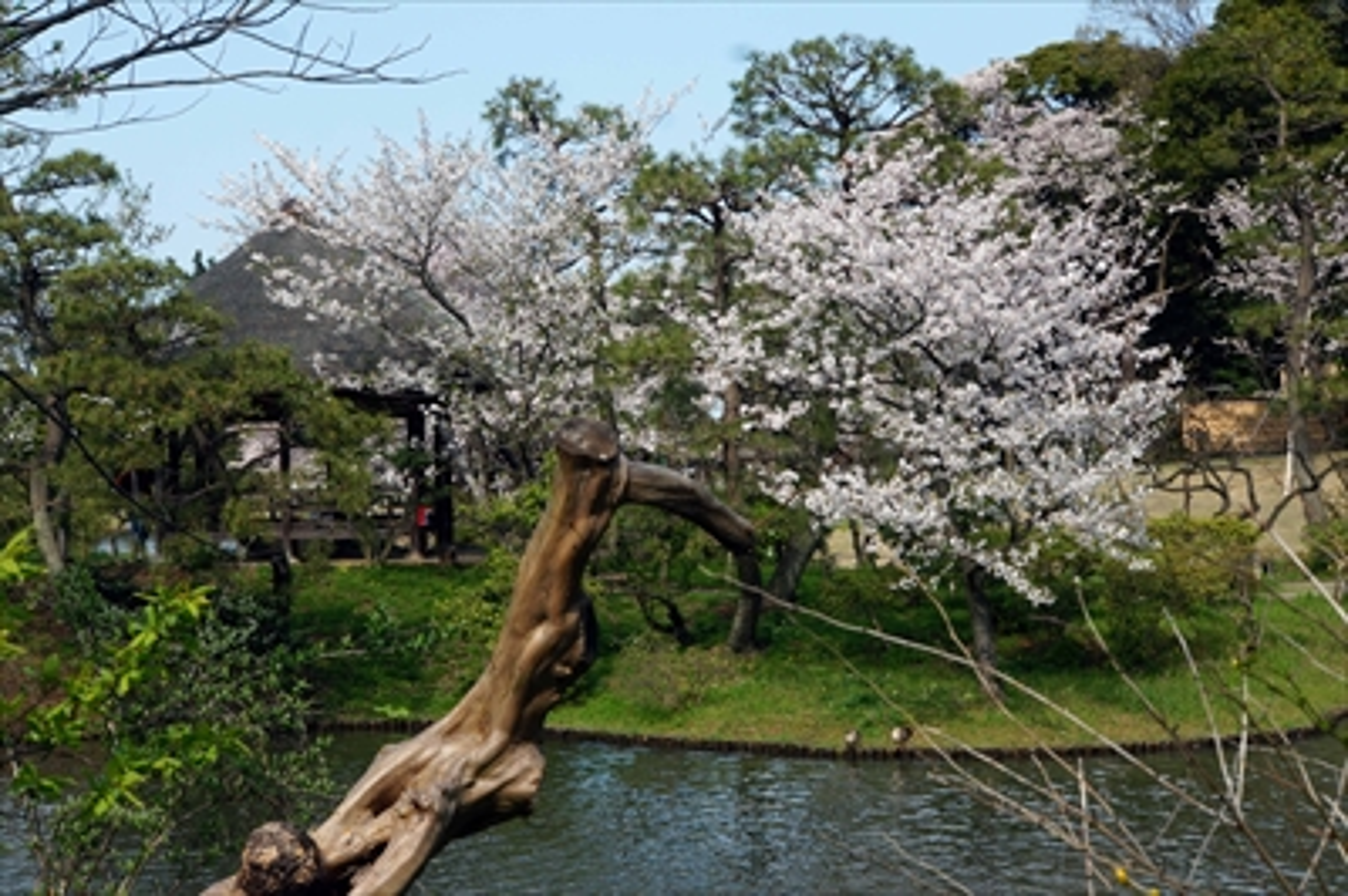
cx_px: 674
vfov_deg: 16.8
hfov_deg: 25.1
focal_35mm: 81
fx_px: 3030
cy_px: 448
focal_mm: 54
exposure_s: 1/160
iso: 100
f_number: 10
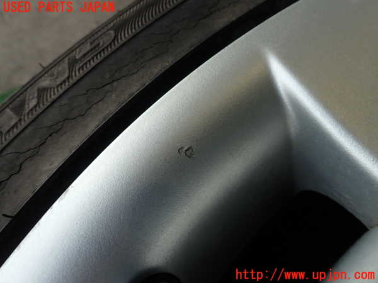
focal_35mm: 25
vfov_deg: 54.9
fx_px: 273
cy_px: 142
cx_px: 189
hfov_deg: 69.4
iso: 100
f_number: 2.8
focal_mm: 4.5
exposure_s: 1/250
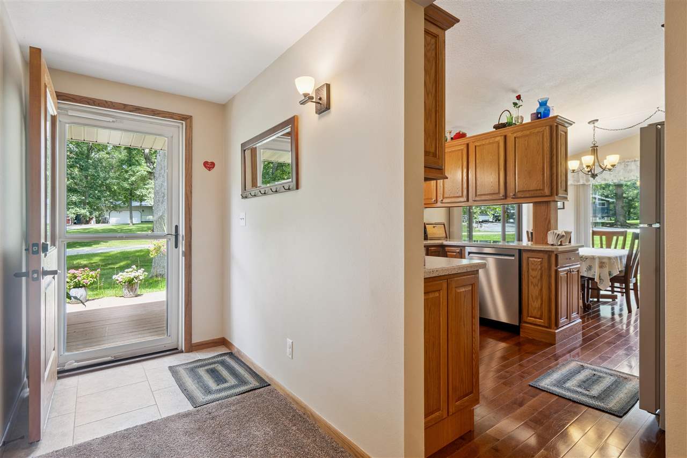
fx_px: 324
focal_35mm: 17
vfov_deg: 70.4
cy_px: 229
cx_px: 344
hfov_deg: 93.3
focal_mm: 17
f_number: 9
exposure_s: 1/10
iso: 400
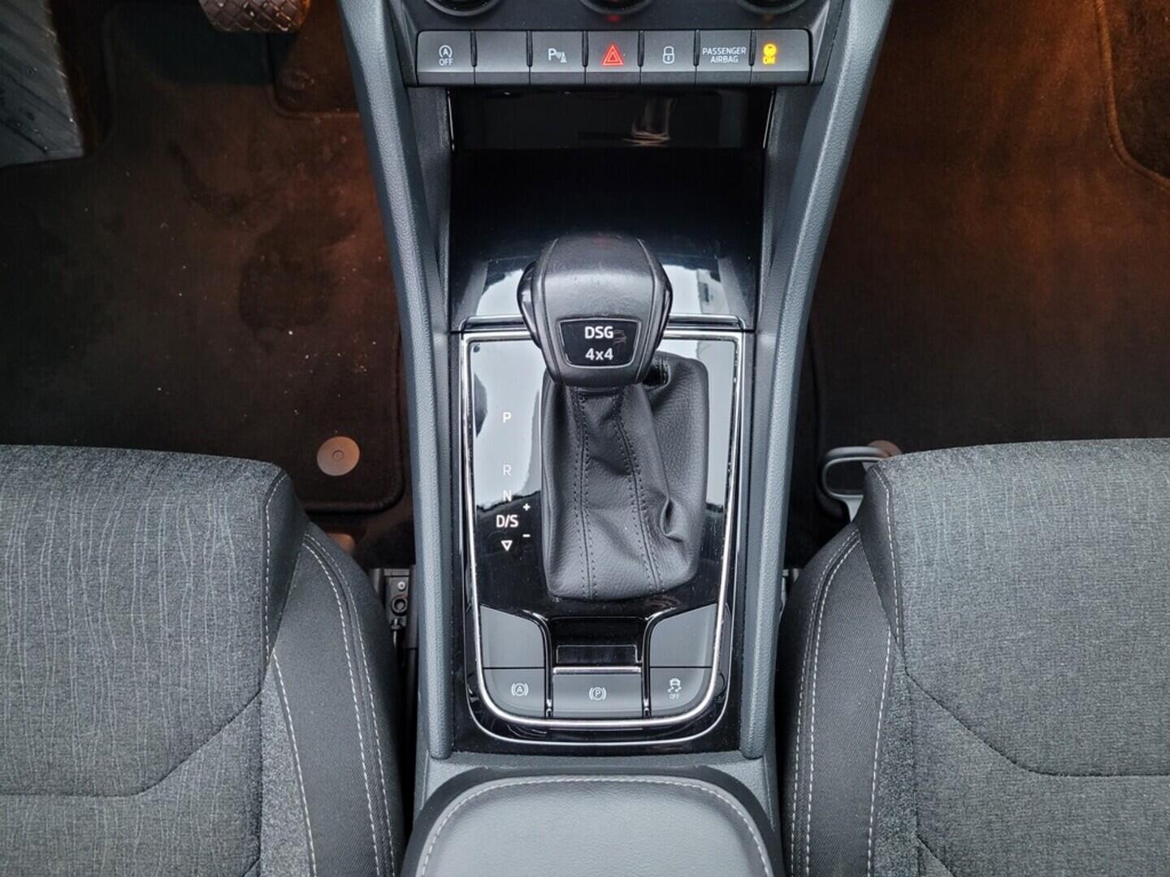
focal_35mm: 26
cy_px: 438
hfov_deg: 67.3
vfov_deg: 53.1
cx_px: 585
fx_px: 879
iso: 500
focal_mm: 5.4
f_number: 1.8
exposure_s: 1/25
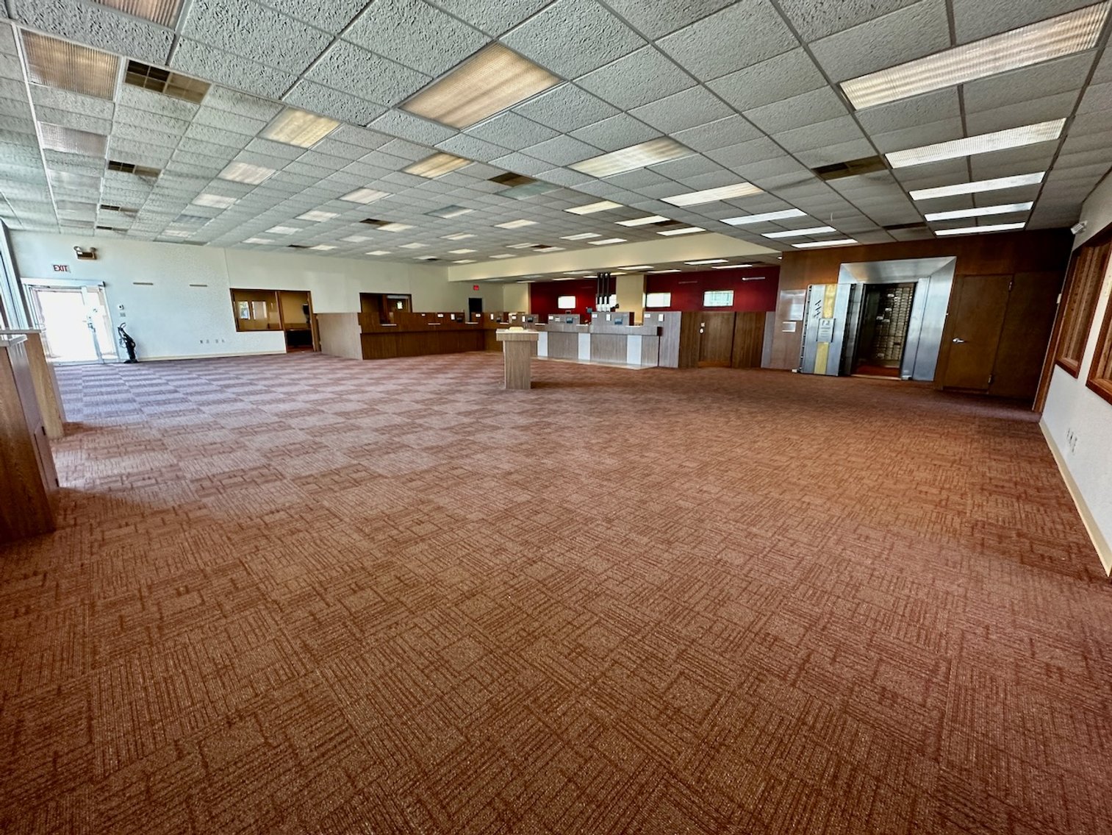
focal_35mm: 14
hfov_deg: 102.1
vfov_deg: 85.7
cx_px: 556
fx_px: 450
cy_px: 418
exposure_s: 1/99
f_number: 2.2
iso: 200
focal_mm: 2.22
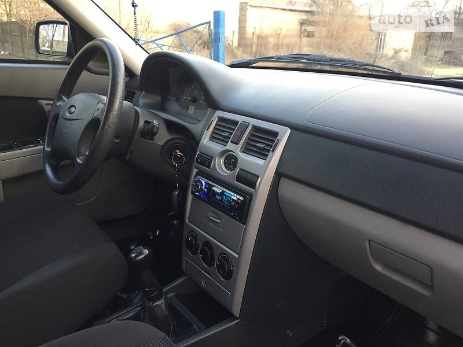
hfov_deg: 61.7
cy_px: 174
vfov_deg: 48.2
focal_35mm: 29
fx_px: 388
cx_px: 232
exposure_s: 1/33
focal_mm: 4.2
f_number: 2.2
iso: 50
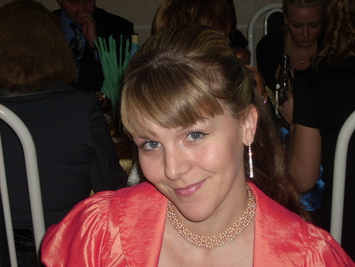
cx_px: 178
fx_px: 790
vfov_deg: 19.2
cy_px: 134
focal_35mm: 77
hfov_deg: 25.3
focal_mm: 12.8
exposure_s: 1/60
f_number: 4.2
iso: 100
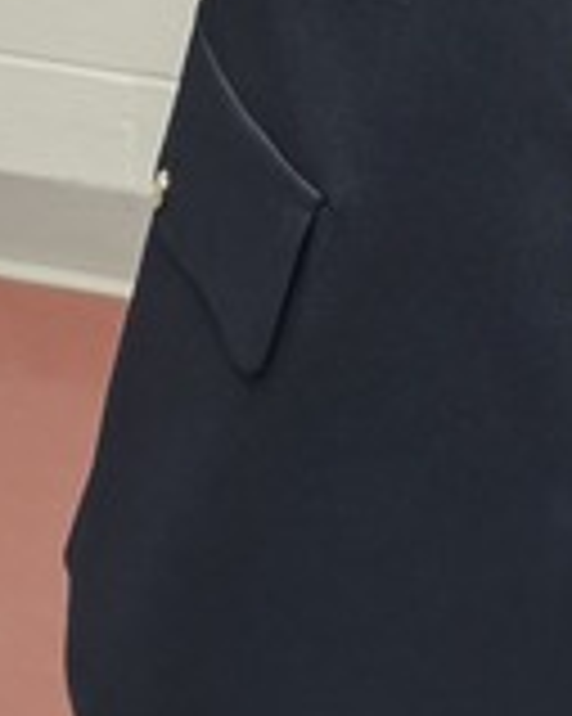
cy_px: -468
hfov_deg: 10.4
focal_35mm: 145
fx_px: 3071
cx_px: 770
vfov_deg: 12.4
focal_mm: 6.3
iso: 400
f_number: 1.7
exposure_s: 1/120
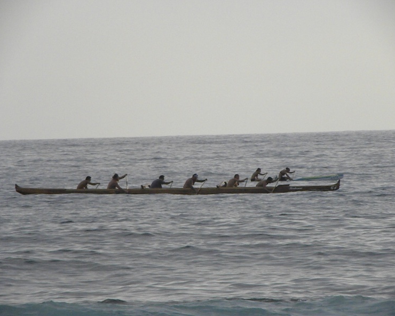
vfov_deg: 3.5
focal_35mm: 444
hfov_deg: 4.4
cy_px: 158
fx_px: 5191
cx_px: 209
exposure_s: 1/576
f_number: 8
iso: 640
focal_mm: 75.7
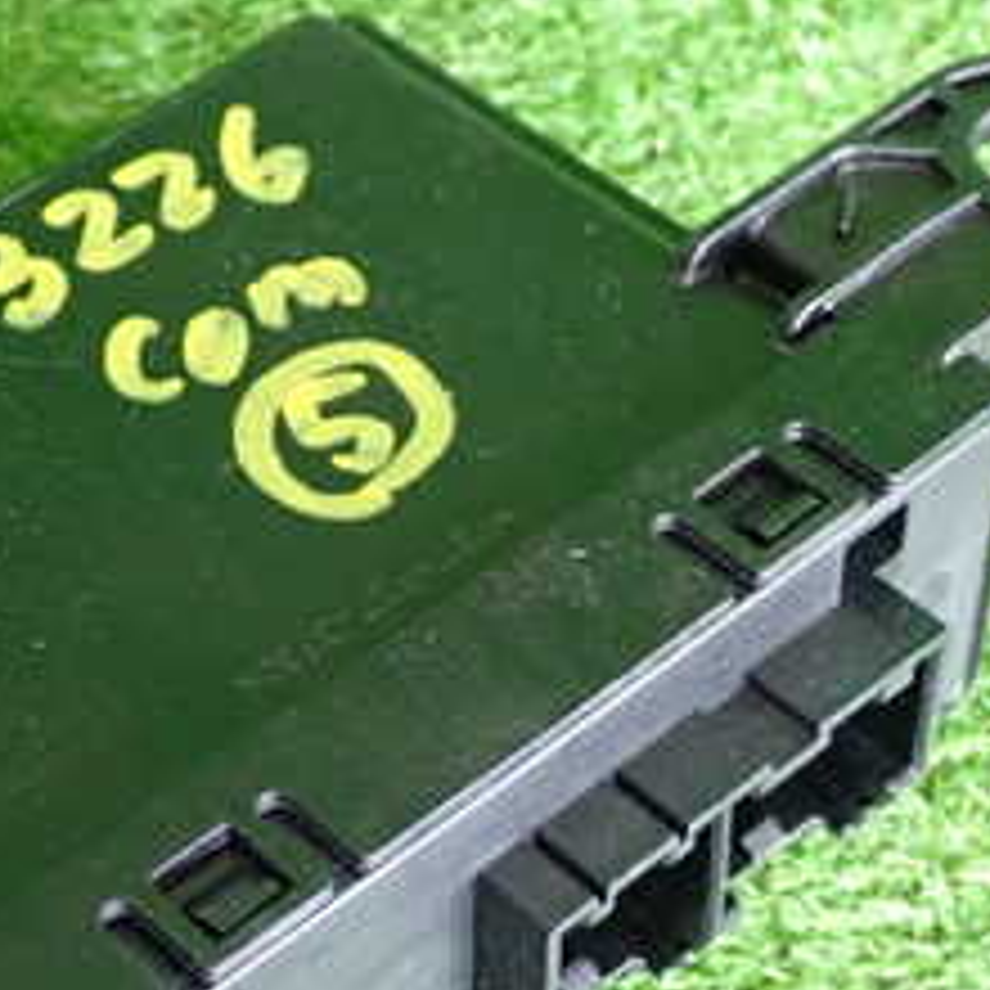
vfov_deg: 16.4
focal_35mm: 106
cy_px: 720
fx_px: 3430
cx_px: 315
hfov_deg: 16.4
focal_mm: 7.84
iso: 800
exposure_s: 1/30
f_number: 2.9
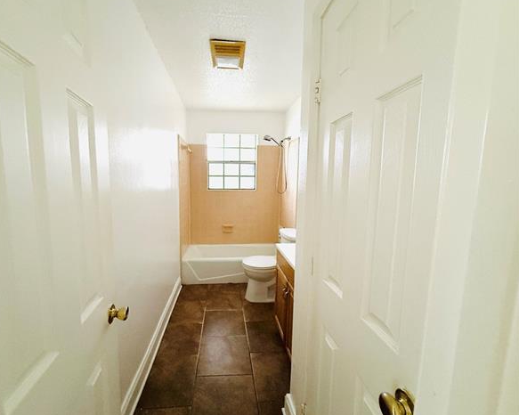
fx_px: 230
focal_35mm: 15
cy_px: 206
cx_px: 236
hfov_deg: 96.6
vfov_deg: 84.0
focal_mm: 2.22
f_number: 2.2
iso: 400
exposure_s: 1/60
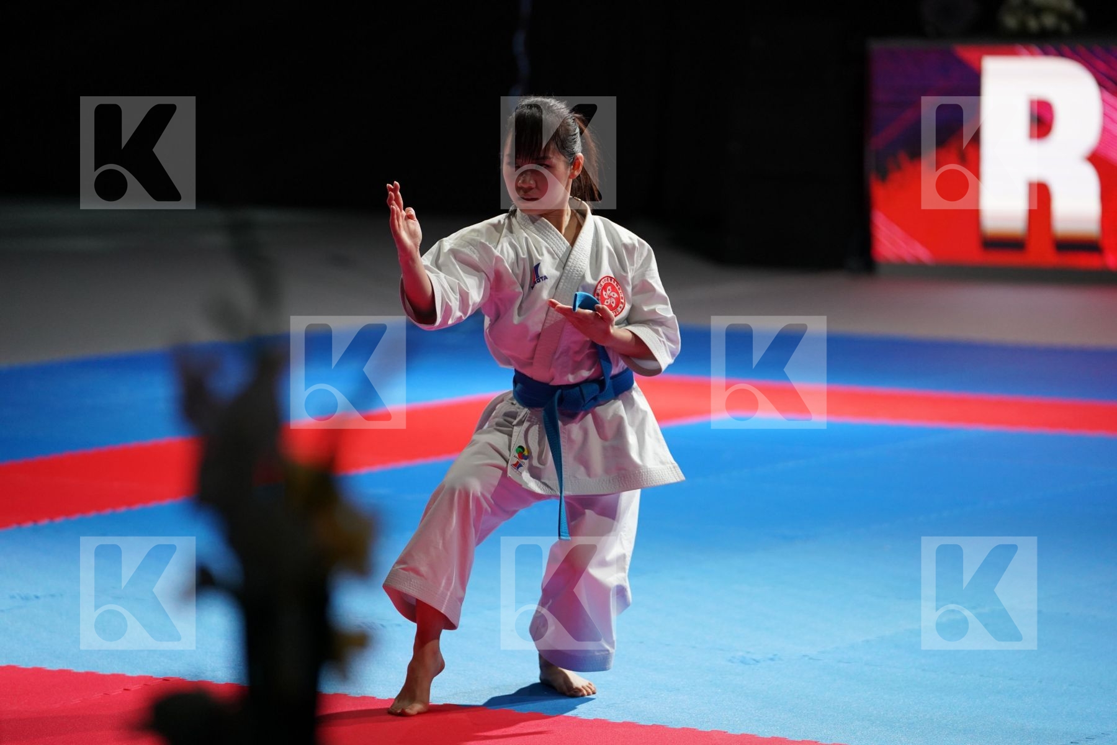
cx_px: 558
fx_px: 4902
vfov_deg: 8.7
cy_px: 372
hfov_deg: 13.0
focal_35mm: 158
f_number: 2.8
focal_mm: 158
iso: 2000
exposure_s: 1/500
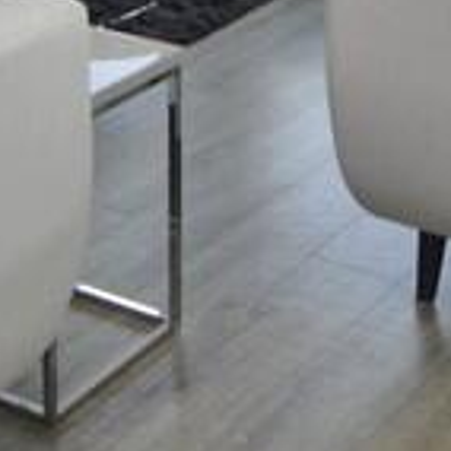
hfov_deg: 17.2
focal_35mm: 101
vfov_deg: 16.2
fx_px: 1490
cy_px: -162
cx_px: 222
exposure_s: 1/125
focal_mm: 11
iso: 160
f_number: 5.6
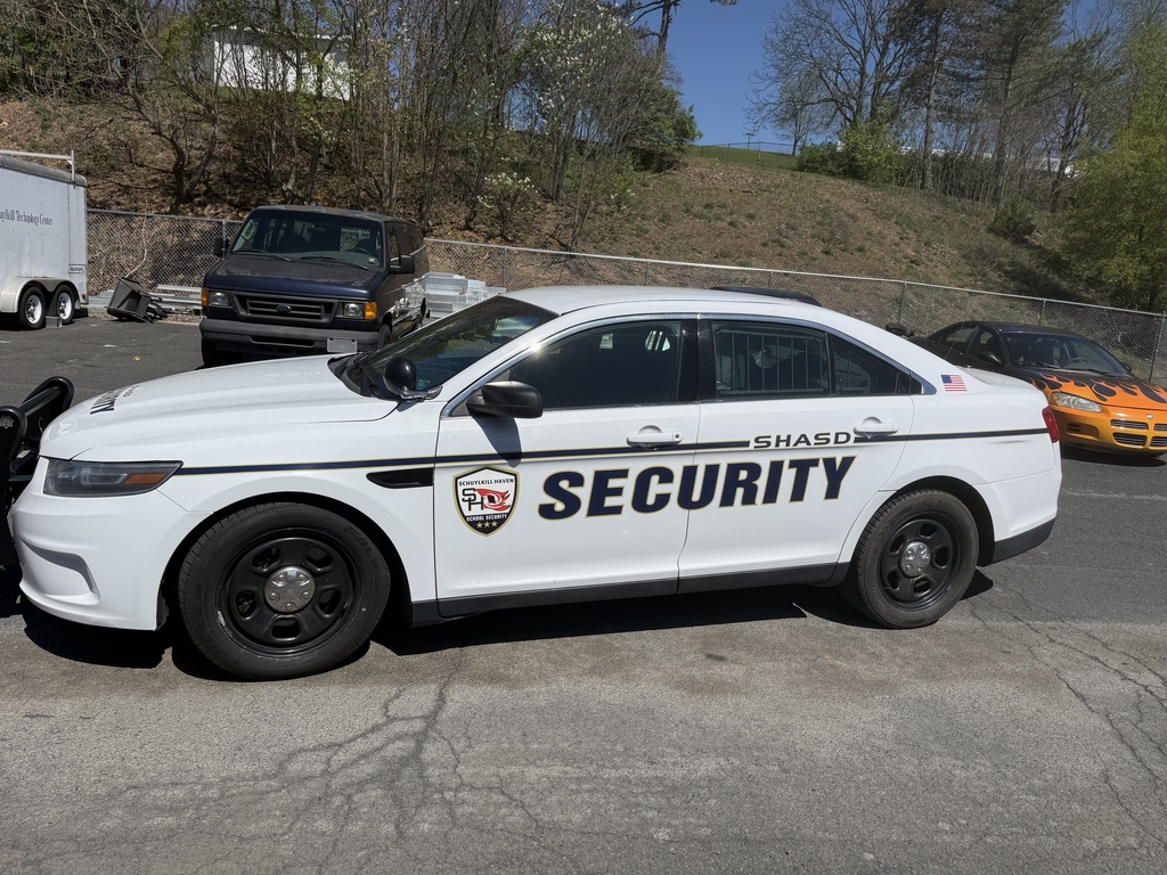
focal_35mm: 24
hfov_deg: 71.6
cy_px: 438
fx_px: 809
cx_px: 584
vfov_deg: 56.8
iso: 80
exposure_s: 1/9091
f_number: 1.78
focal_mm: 6.76
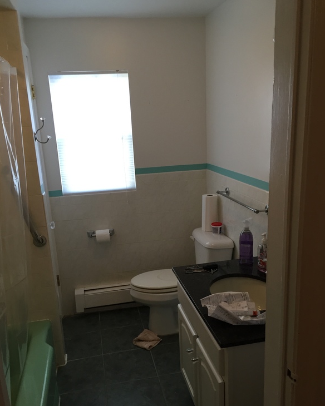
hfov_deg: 47.1
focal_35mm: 31
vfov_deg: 57.1
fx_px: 373
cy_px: 220
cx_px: 164
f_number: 2.2
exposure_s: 1/30
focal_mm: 4.15
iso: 32
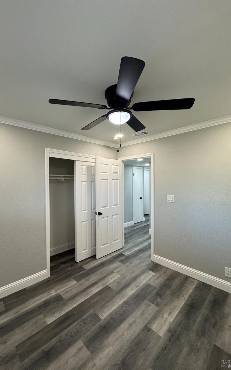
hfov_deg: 74.5
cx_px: 102
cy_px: 184
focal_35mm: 15
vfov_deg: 101.5
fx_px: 151
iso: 160
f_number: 2.2
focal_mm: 2.22
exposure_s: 1/120
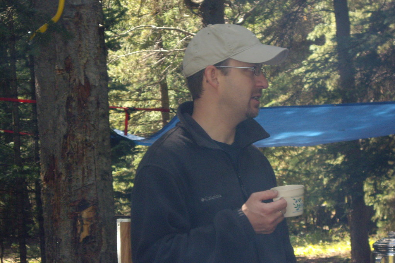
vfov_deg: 11.5
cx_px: 198
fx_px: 1306
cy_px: 117
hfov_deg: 17.2
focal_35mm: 119
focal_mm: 18.6
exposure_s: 1/125
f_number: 5.2
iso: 200
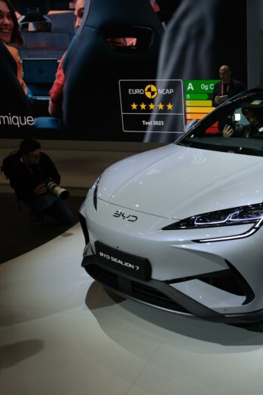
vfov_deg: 47.4
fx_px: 449
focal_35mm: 41
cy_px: 198
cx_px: 249
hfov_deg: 30.8
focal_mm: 18
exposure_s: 1/220
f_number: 2.8
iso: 160
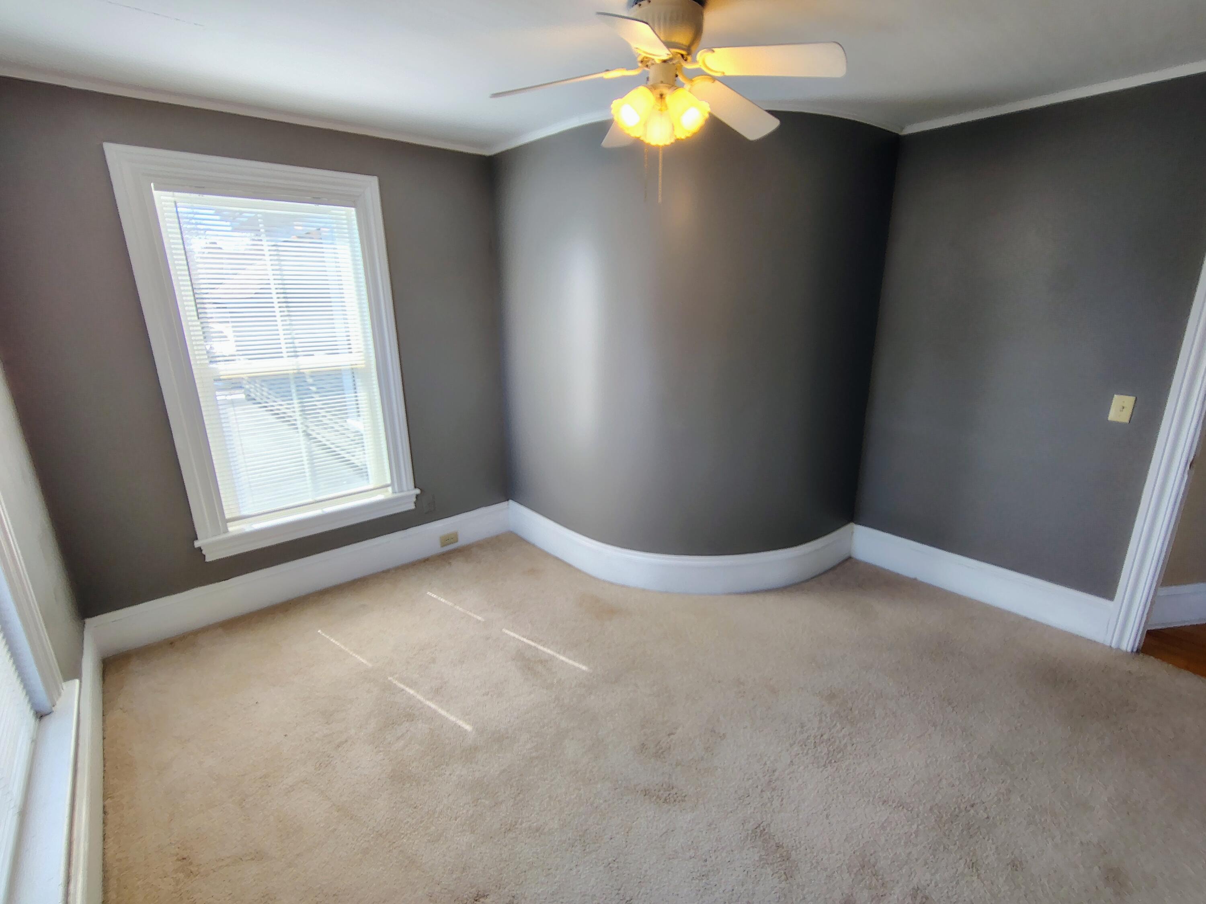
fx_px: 557
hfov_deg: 94.5
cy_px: 452
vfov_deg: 78.1
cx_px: 603
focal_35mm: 16
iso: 253
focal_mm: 2.13
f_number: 2.2
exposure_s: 1/60
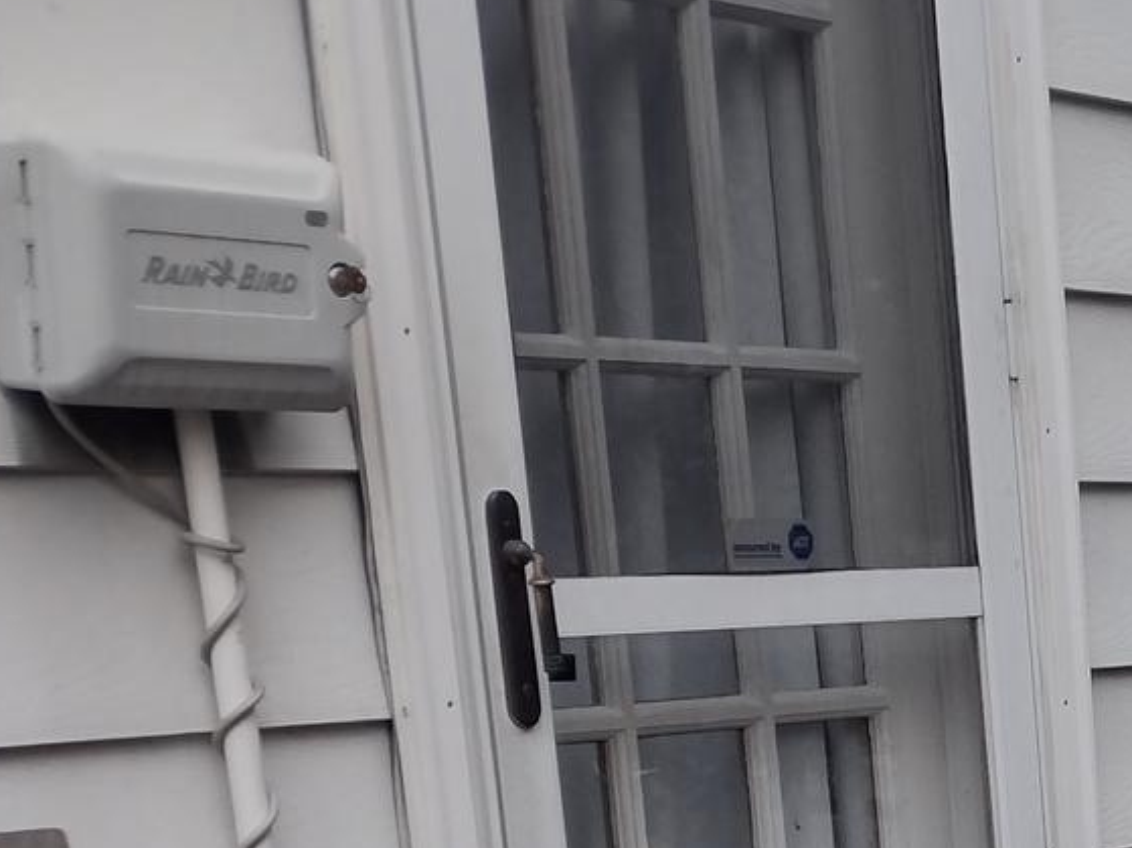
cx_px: 1626
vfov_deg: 14.0
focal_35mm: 99
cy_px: 1263
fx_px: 3237
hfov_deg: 18.0
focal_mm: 4.71
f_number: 1.7
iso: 100
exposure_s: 1/959
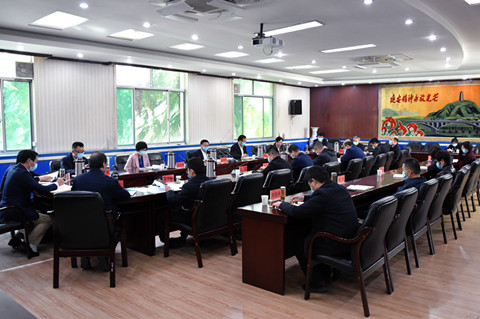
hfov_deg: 67.4
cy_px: 160
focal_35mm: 27
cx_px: 240
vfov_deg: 47.8
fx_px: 360
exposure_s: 1/125
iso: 1600
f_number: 3.5
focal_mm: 18
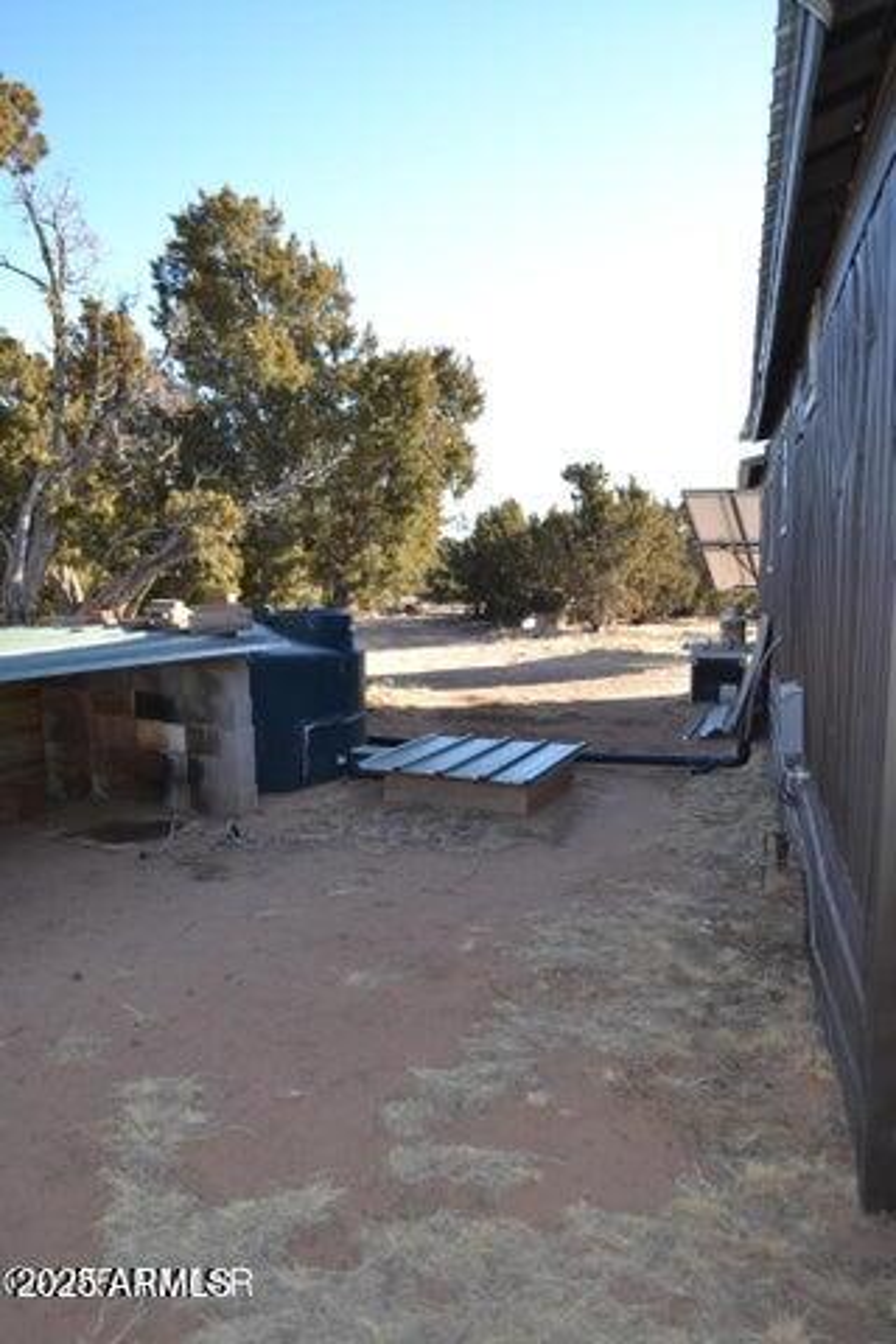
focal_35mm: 27
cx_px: 448
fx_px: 1008
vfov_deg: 67.4
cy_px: 672
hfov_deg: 47.9
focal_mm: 18
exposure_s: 1/200
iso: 100
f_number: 4
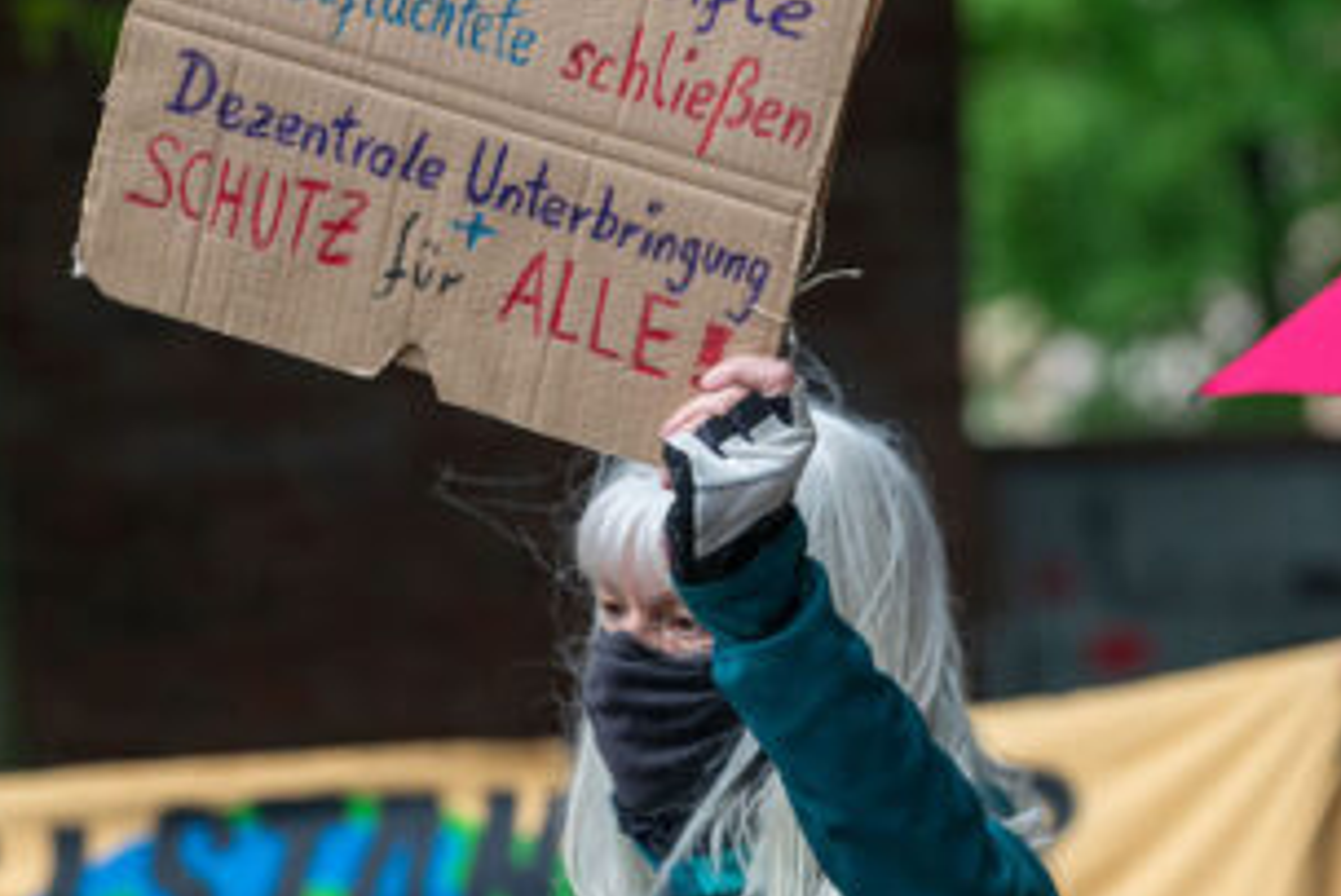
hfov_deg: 6.8
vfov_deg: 4.5
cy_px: 512
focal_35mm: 304
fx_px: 11329
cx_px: 492
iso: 250
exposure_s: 1/125
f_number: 5
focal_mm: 178
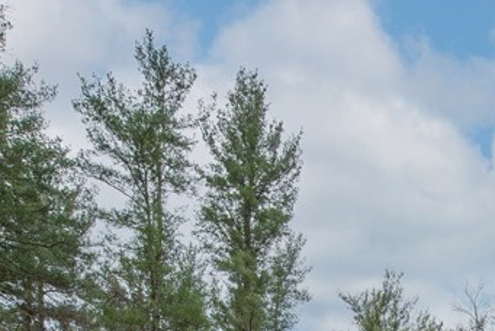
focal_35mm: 42
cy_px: 428
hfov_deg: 40.1
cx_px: 505
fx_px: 578
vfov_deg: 27.0
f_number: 10
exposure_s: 1/13
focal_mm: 14
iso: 100
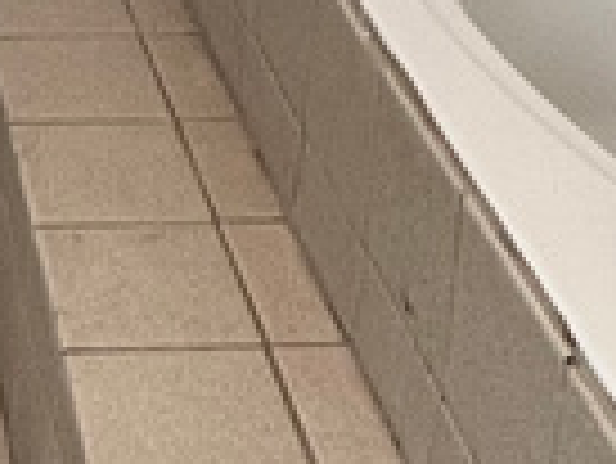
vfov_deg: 13.8
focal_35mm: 97
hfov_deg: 18.5
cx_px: -229
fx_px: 1728
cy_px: -347
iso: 200
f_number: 1.8
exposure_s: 1/120
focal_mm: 1.57
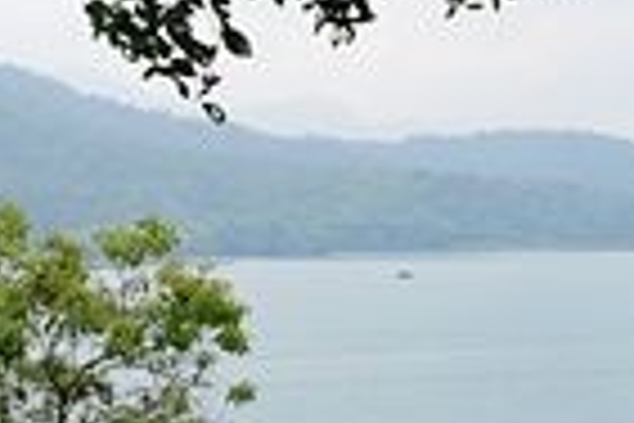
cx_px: 688
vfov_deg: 12.3
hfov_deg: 17.8
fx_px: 1955
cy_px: 223
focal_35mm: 111
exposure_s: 1/320
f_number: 5.6
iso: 125
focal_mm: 8.8
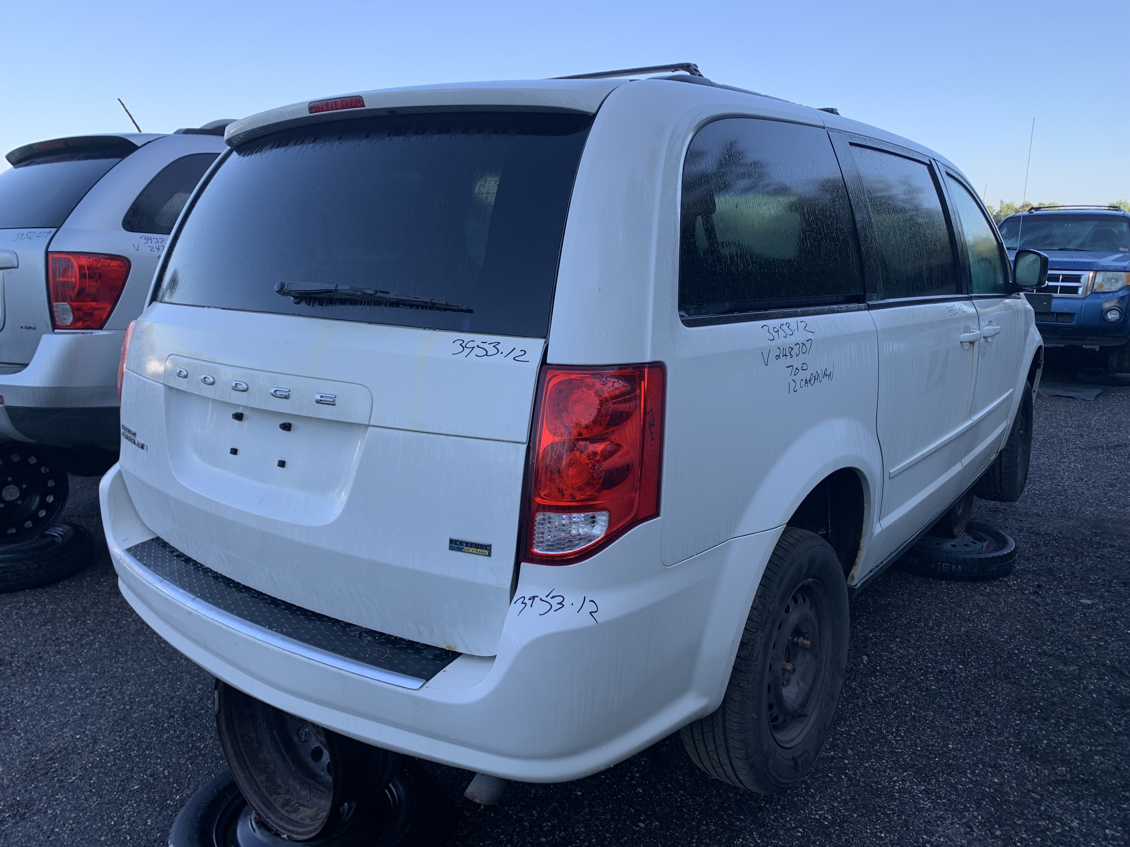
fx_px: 849
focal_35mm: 26
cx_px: 565
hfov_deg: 67.3
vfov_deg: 53.1
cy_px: 424
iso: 25
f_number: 1.8
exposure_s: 1/329
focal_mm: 4.25
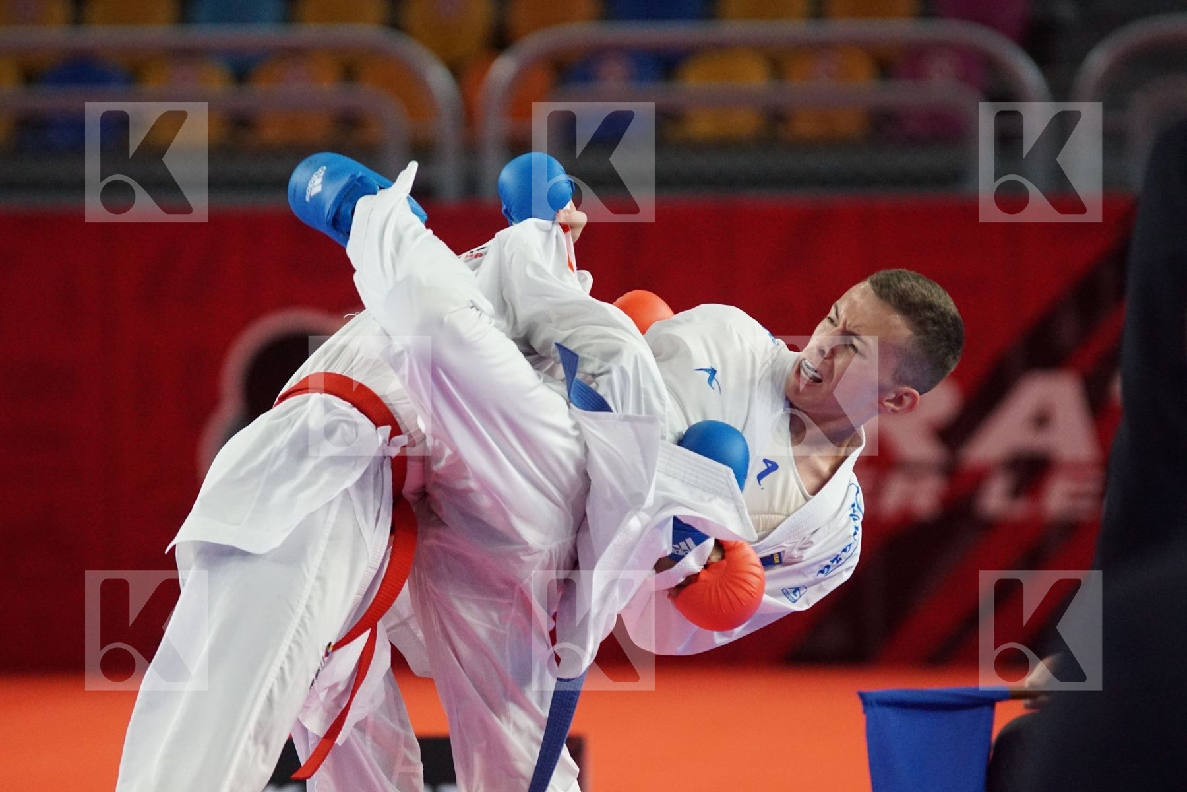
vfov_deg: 4.6
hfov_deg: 6.9
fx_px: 9891
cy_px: 396
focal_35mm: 300
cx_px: 594
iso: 3200
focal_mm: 200
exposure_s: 1/2000
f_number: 2.8
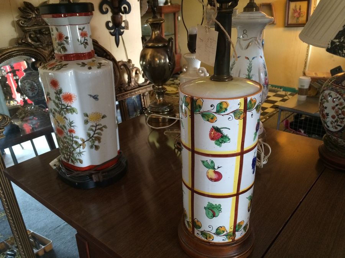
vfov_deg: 46.8
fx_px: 299
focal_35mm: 30
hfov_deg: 60.0
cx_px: 172
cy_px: 129
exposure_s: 1/30
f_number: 2.2
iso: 160
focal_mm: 4.12
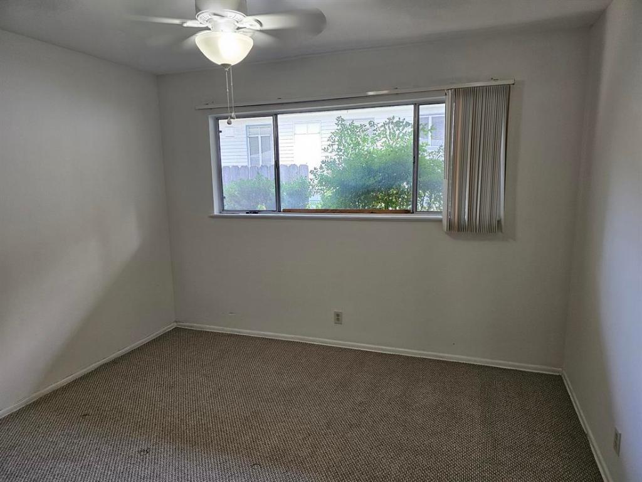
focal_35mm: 23
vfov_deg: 58.9
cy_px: 241
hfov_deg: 73.9
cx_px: 321
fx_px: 427
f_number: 1.7
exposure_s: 1/120
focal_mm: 6.3
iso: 200
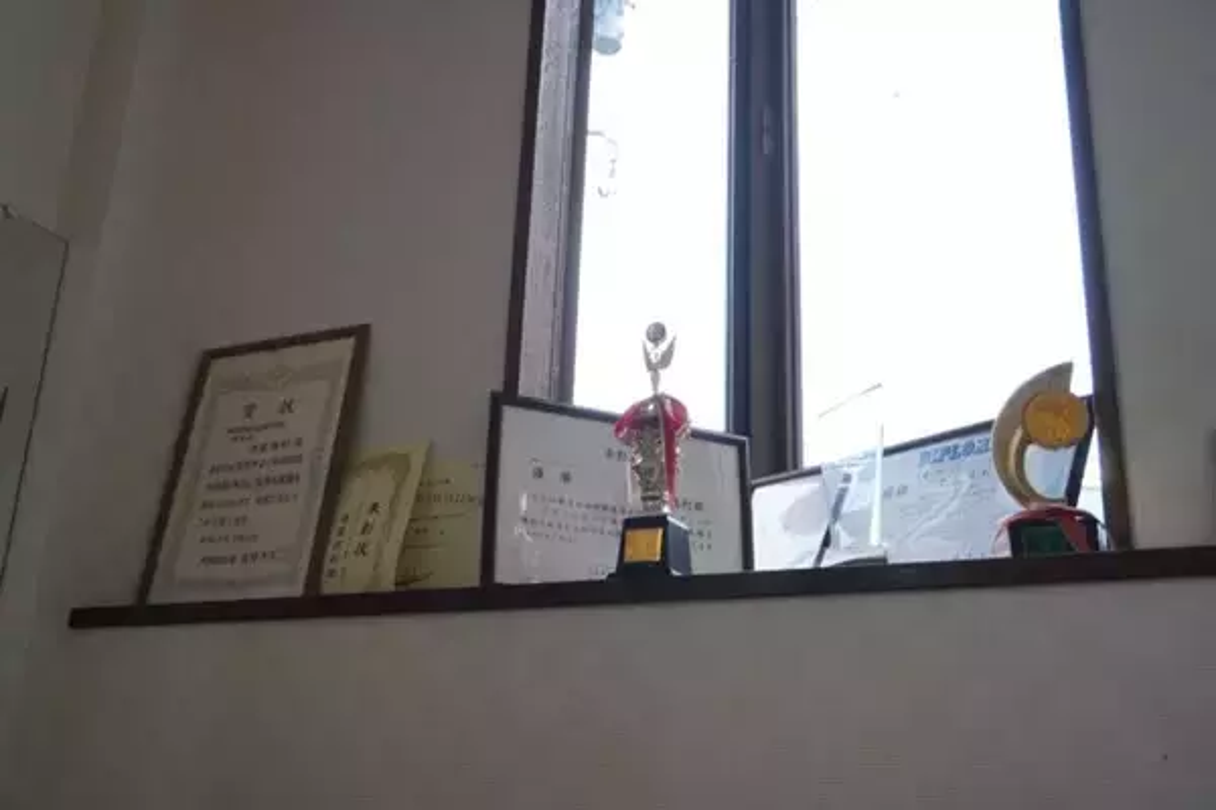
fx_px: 1216
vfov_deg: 36.9
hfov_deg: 53.1
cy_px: 405
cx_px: 608
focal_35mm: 36
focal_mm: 24
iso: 1000
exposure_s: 1/40
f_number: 4.5
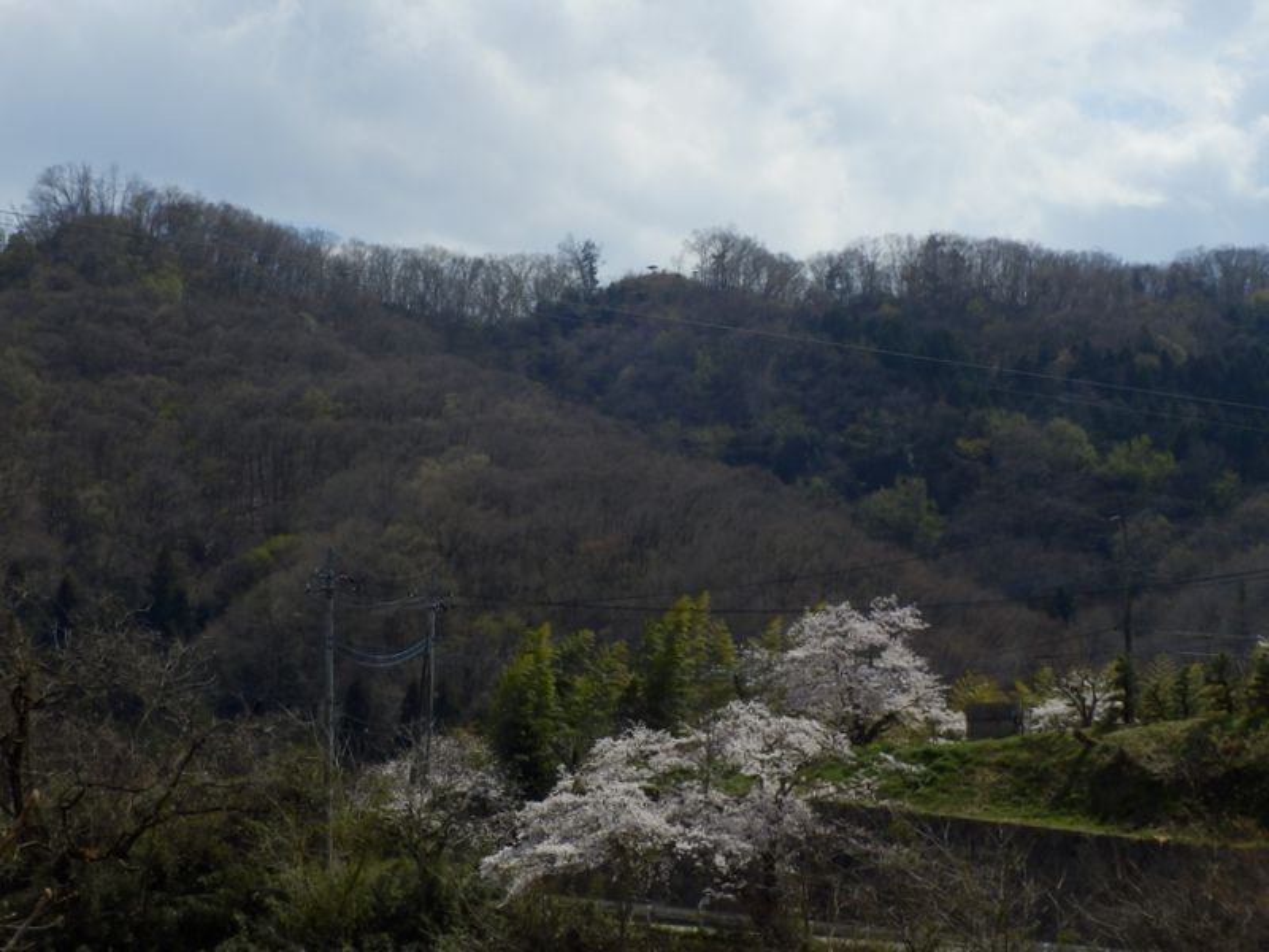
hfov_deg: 22.3
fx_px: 3226
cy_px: 476
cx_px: 634
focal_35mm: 88
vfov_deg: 16.8
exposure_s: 1/125
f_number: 13
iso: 80
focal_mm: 15.5
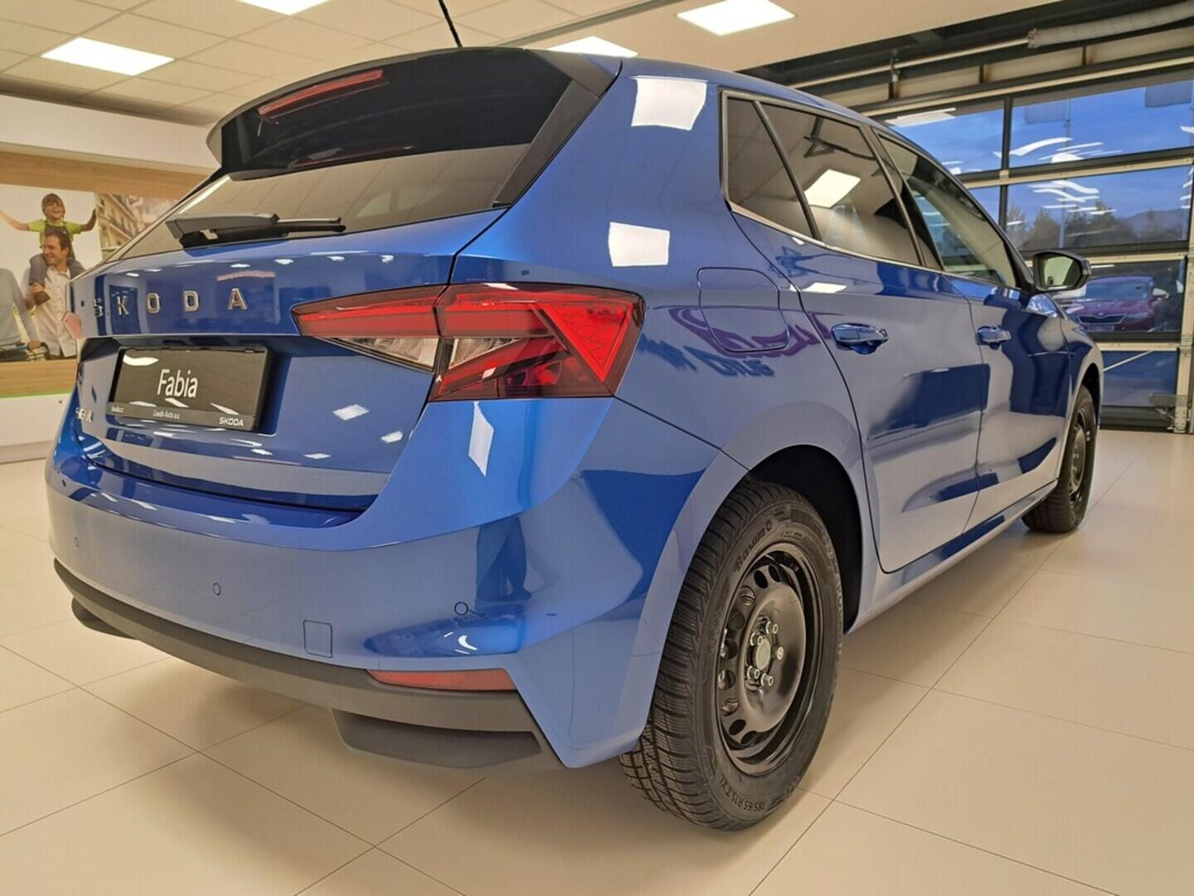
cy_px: 448
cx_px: 597
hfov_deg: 71.6
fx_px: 828
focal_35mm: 24
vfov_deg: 56.8
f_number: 1.8
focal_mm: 5.23
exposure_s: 1/50
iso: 100
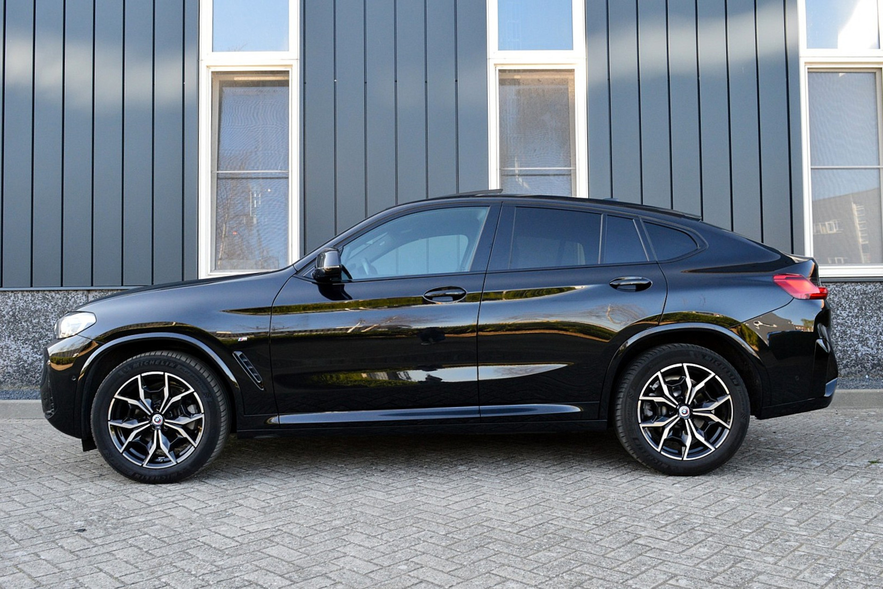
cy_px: 294
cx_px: 442
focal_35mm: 30
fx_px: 736
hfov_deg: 61.9
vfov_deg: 43.6
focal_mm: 20
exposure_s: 1/125
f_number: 9
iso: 800
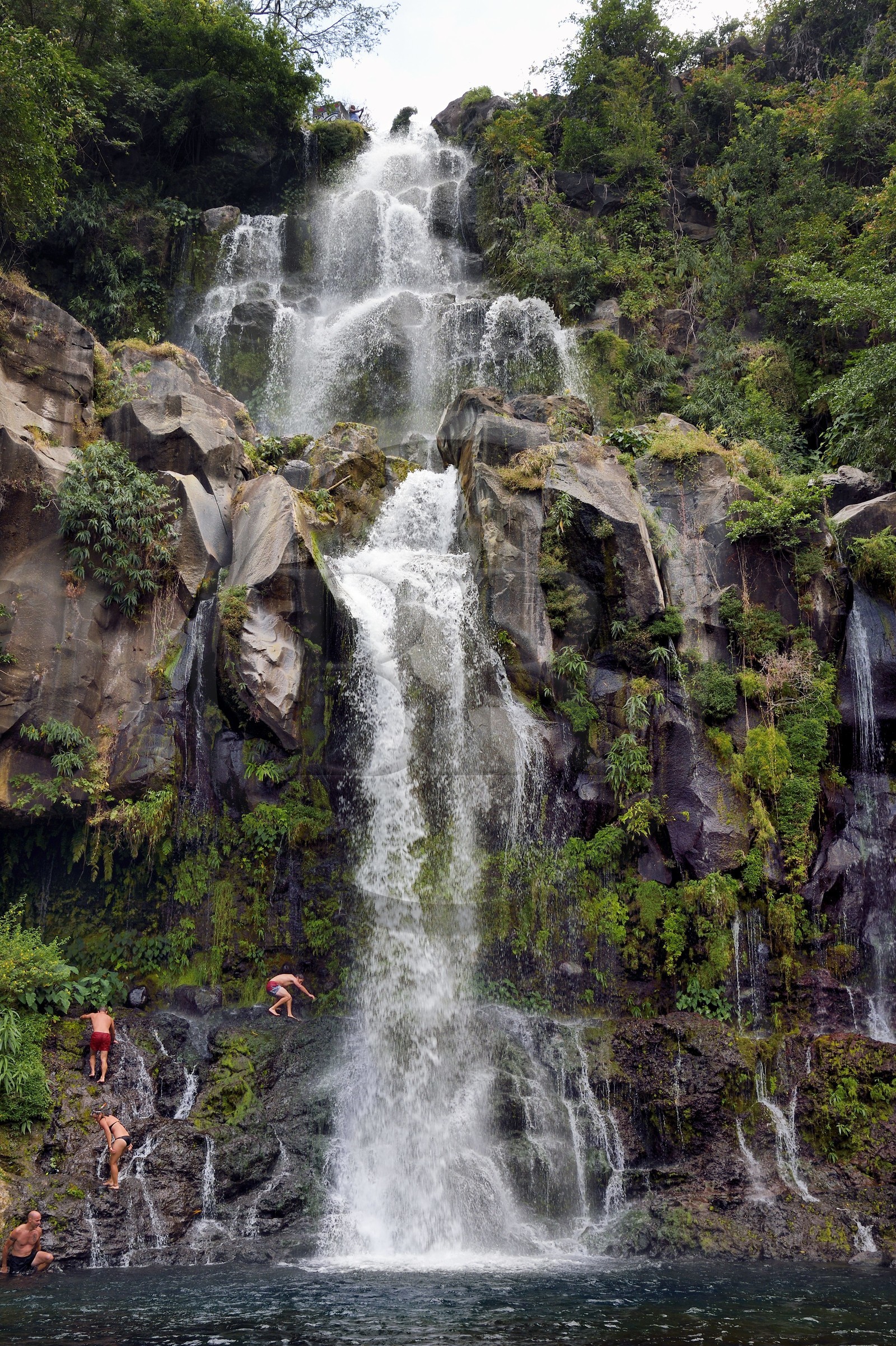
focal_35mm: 40
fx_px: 1495
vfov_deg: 48.5
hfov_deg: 33.4
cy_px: 673
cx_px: 448
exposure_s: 1/160
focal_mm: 40
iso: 400
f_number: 13
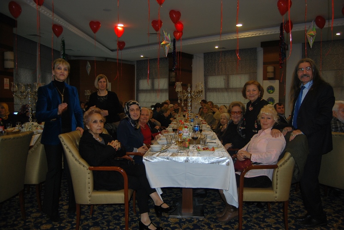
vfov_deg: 48.1
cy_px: 115
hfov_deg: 67.3
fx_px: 258
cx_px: 172
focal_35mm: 27
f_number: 3.5
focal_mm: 18
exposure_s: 1/60
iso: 200
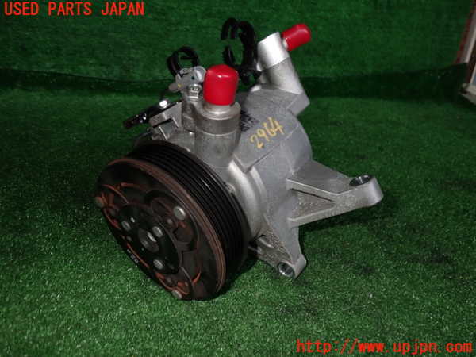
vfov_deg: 46.8
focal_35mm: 30
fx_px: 413
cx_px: 238
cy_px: 178
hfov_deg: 60.0
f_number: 6.3
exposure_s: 1/30
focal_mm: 5.4
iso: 100
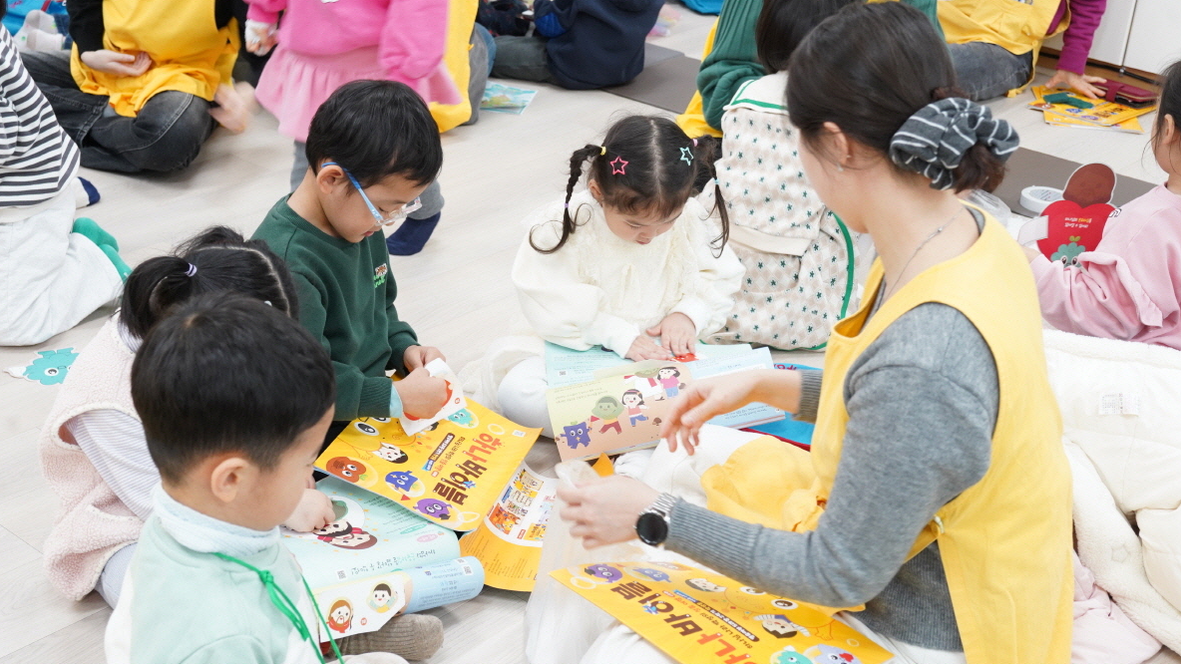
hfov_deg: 39.9
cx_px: 586
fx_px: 1628
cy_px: 368
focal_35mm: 52
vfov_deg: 23.0
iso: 2500
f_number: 6.3
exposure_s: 1/50
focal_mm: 49
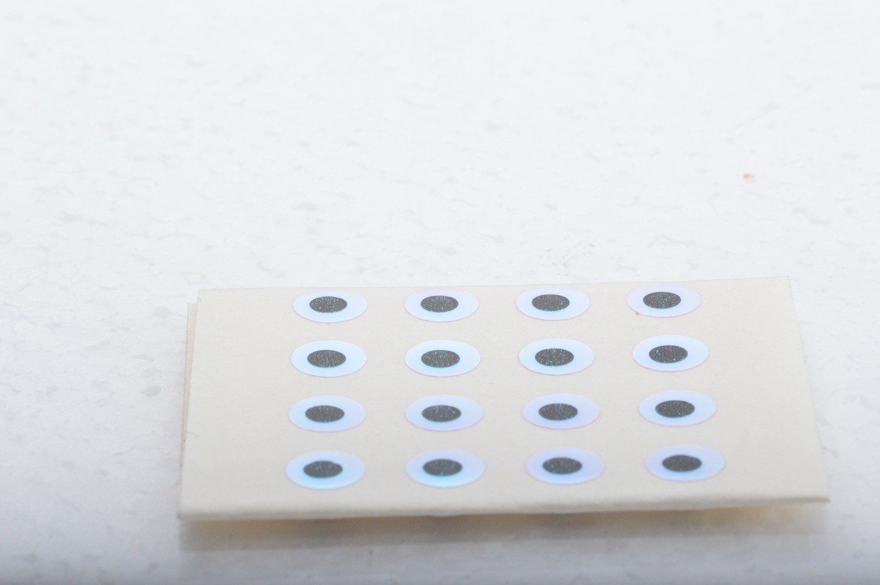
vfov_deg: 10.1
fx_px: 3297
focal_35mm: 135
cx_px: 440
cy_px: 292
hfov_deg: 15.2
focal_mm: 90
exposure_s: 1/200
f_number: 29
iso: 1600
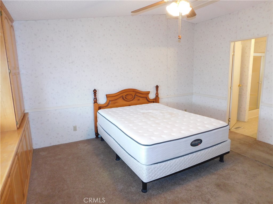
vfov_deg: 58.9
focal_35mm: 23
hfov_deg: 73.9
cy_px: 102
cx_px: 136
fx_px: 181
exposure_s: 1/30
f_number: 3
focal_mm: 4
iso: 200
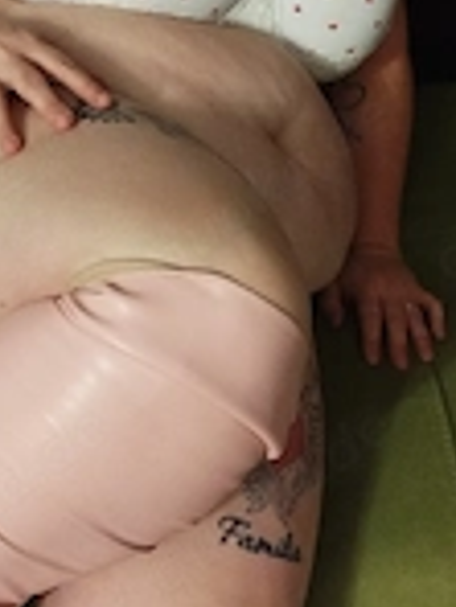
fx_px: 1142
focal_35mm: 65
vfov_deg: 29.8
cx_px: 136
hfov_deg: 22.4
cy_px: 250
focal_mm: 5.31
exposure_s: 1/33
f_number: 1.7
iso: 640
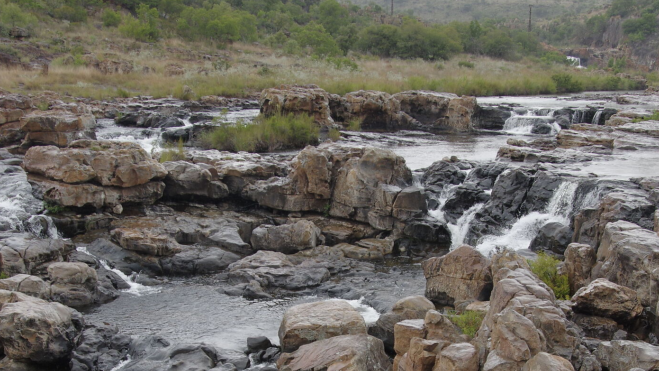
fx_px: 978
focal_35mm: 56
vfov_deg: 21.1
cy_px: 316
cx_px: 343
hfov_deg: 37.2
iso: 250
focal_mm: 21
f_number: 7.1
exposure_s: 1/500
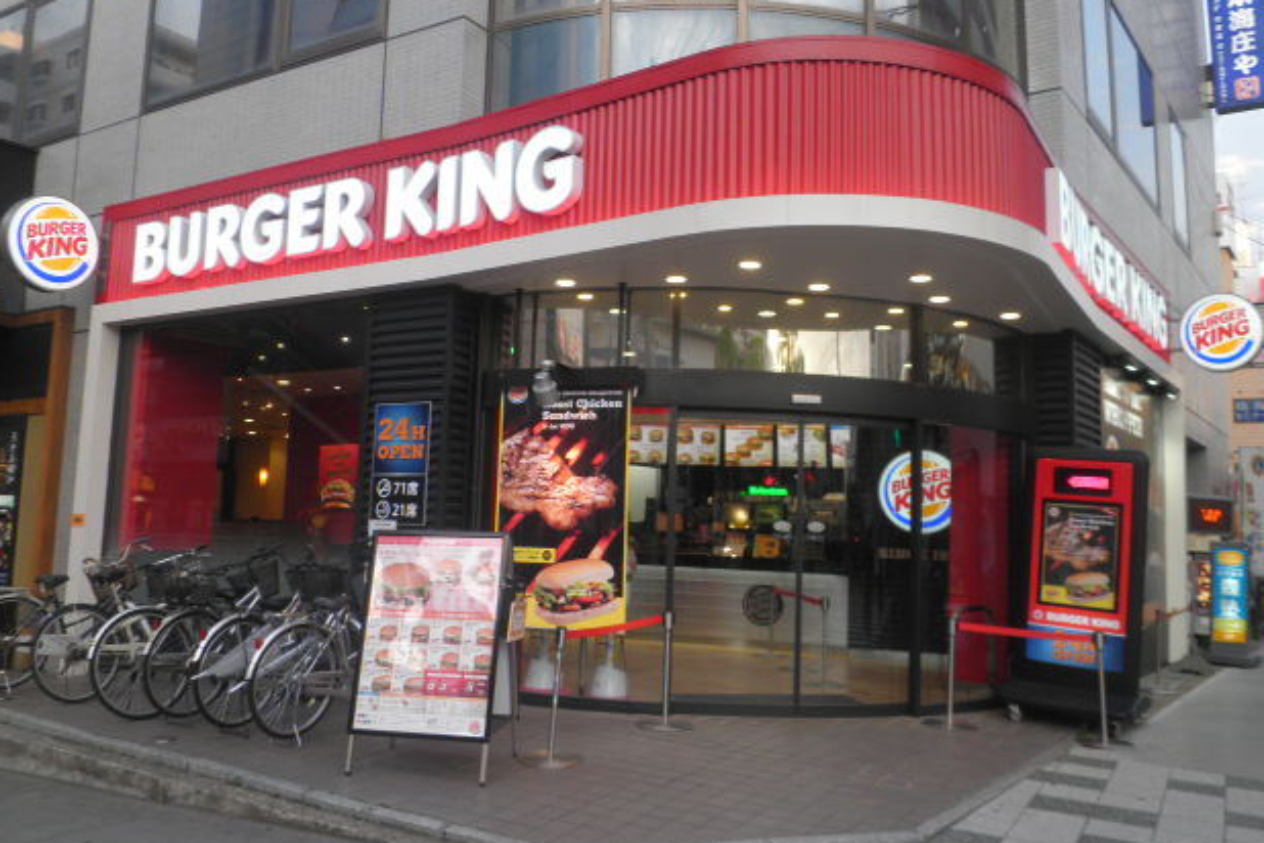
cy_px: 381
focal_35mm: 28
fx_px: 983
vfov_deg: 46.3
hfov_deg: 65.5
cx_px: 642
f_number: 2.8
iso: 64
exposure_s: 1/60
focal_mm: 4.7
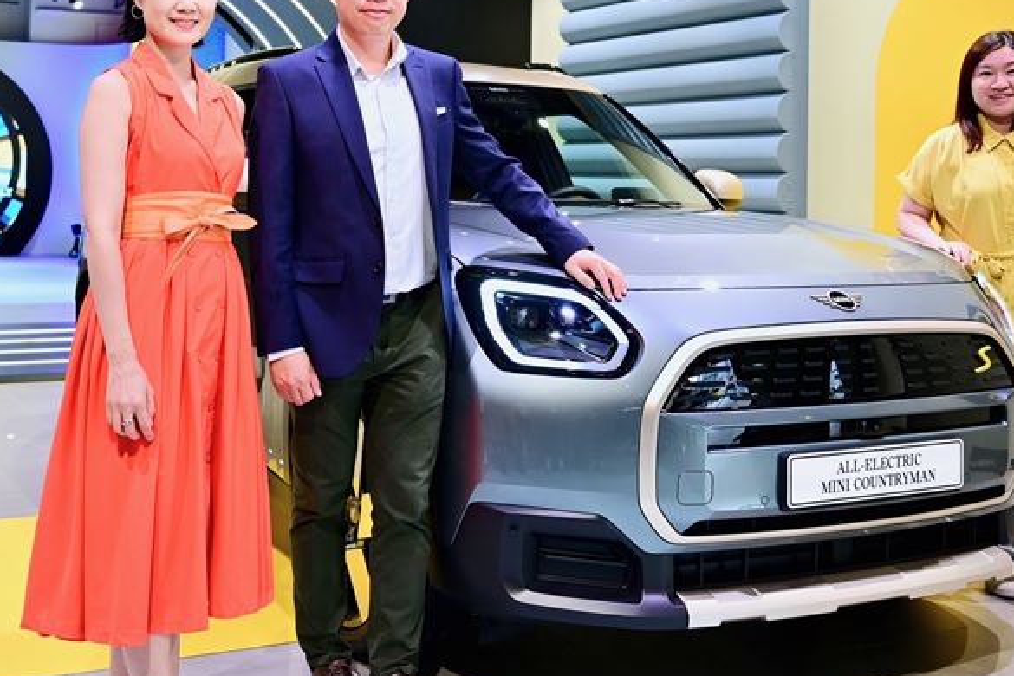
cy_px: 235
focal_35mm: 42
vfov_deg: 31.7
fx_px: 1183
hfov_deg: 46.0
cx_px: 381
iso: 800
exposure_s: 1/125
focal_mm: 24
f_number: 2.8
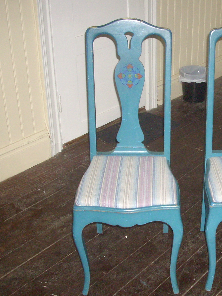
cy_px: 148
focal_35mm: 54
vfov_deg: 35.5
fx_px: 462
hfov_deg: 26.1
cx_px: 204
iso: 400
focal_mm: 6.2
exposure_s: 1/60
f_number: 2.8
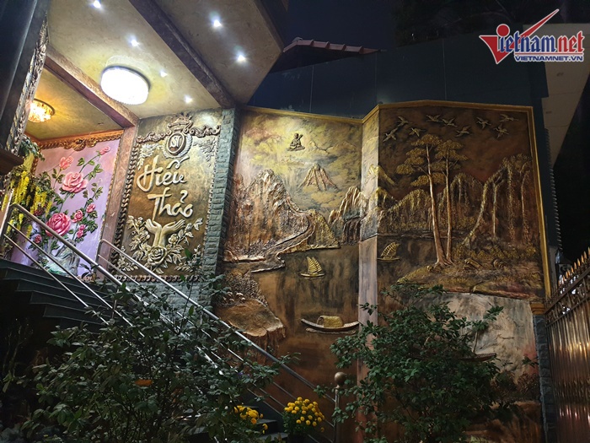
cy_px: 222
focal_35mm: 26
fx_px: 443
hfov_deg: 67.3
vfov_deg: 53.1
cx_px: 295
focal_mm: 4.3
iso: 320
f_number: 1.5
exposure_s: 1/20
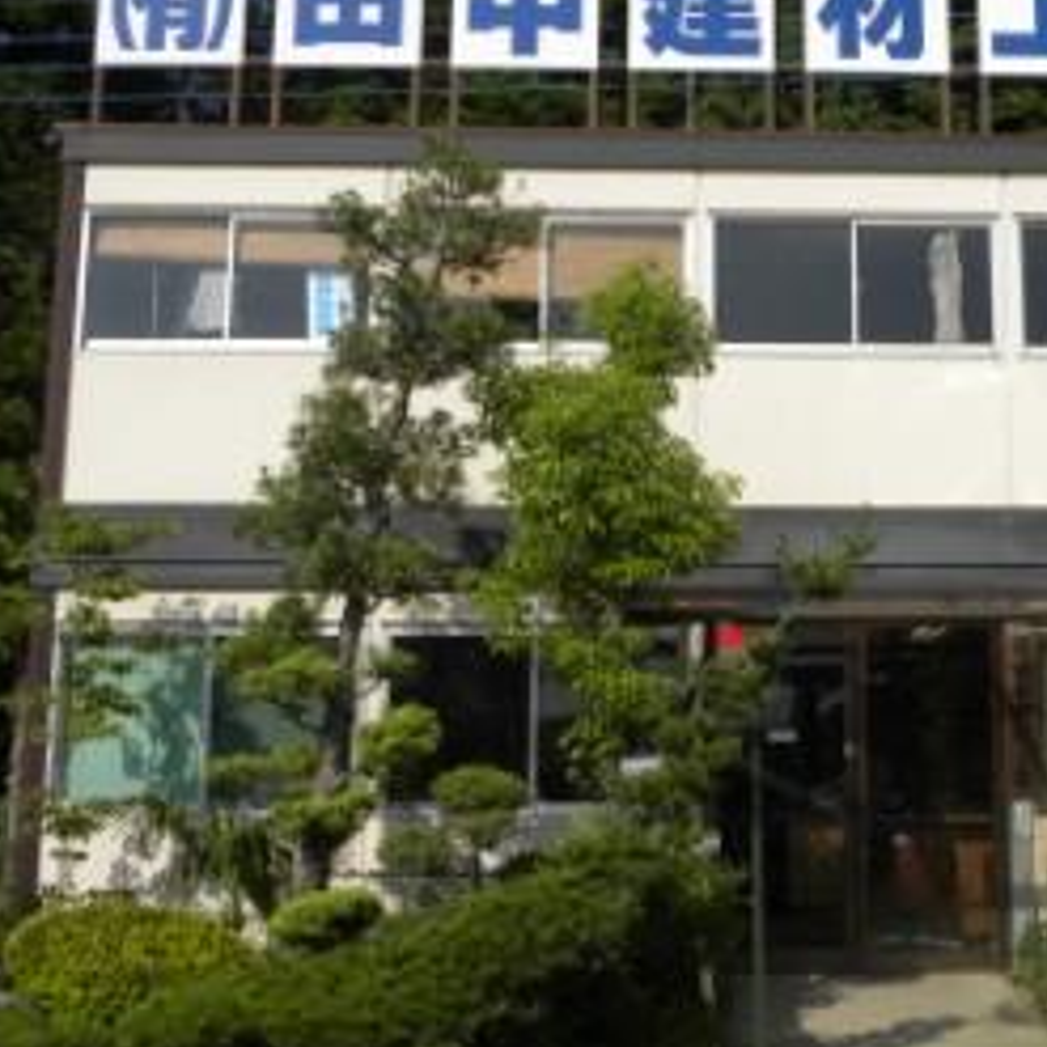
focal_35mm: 53
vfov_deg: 32.1
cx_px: 742
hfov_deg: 31.8
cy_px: 432
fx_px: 1814
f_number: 5.6
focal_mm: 5.9
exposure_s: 1/410
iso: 64
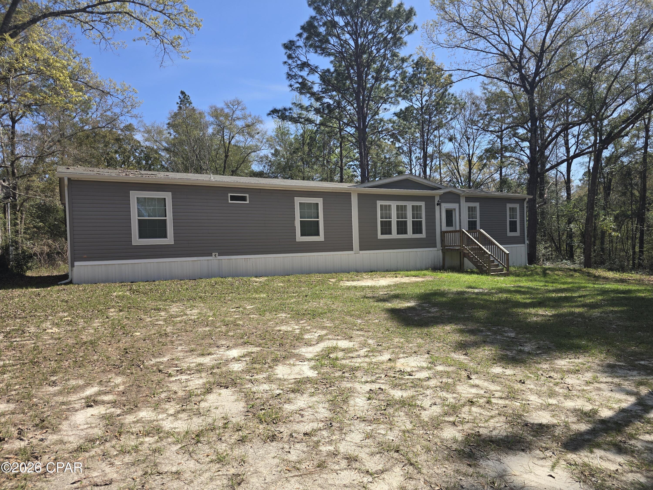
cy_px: 245
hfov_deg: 73.9
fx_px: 434
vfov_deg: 58.9
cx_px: 326
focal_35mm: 23
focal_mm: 6.3
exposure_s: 1/696
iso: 12
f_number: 1.7
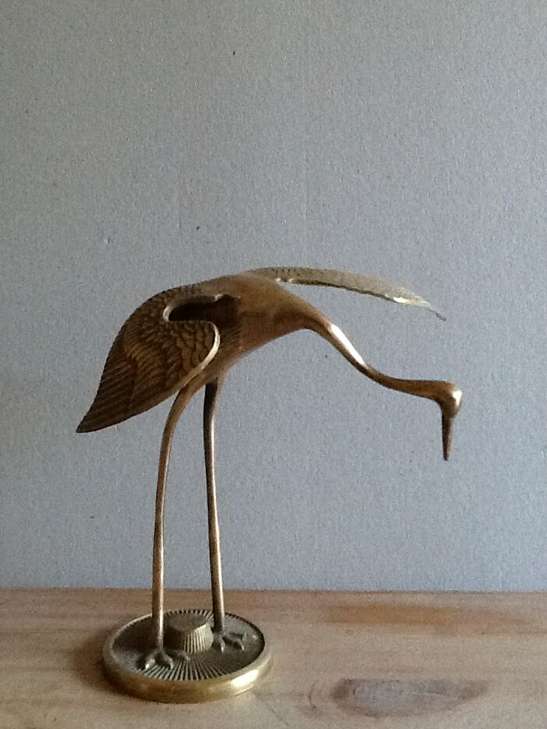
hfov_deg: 32.2
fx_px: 948
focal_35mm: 45
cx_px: 268
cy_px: 372
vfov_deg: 42.1
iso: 250
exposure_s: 1/30
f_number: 2.4
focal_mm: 2.03
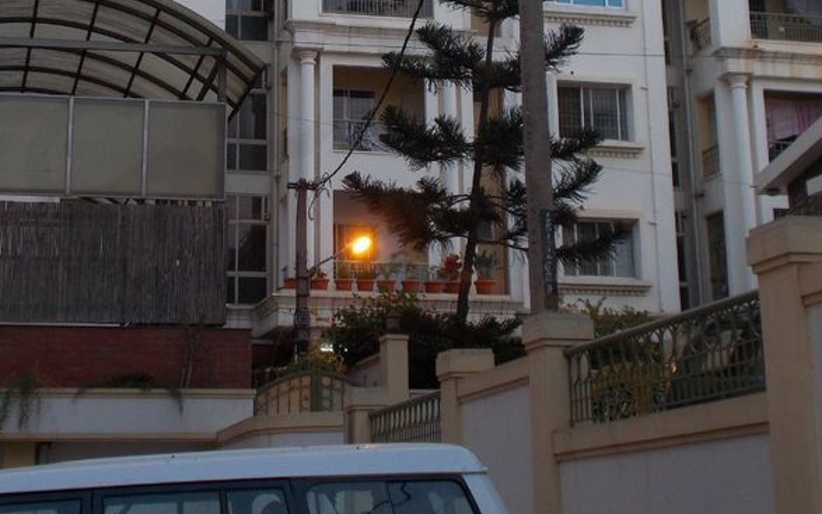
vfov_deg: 16.8
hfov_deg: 27.1
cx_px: 353
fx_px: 1703
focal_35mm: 76
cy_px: 1
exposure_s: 1/30
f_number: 3.9
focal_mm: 6.9
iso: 80
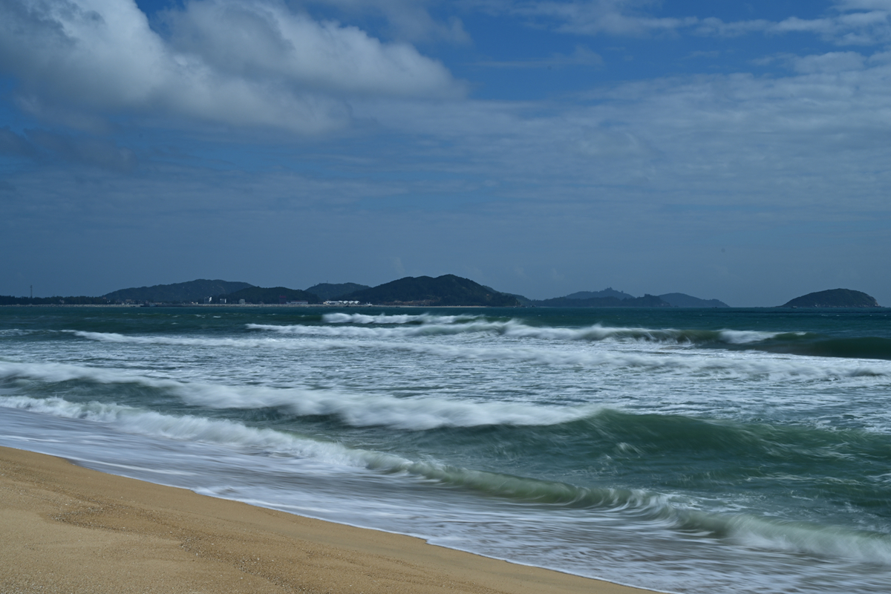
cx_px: 446
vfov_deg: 25.5
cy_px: 297
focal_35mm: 53
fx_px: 1312
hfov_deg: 37.5
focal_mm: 53
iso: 100
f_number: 18
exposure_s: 1/4
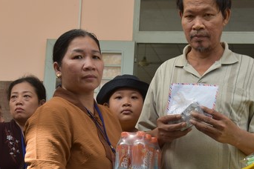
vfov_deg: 17.9
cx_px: 184
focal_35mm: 76
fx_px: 536
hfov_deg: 26.4
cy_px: 102
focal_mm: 40
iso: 320
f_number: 8
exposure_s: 1/250
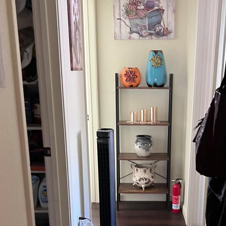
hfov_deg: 33.1
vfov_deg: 32.0
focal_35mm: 51
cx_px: 150
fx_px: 377
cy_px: 198
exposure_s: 1/60
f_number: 1.5
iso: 400
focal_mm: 5.7
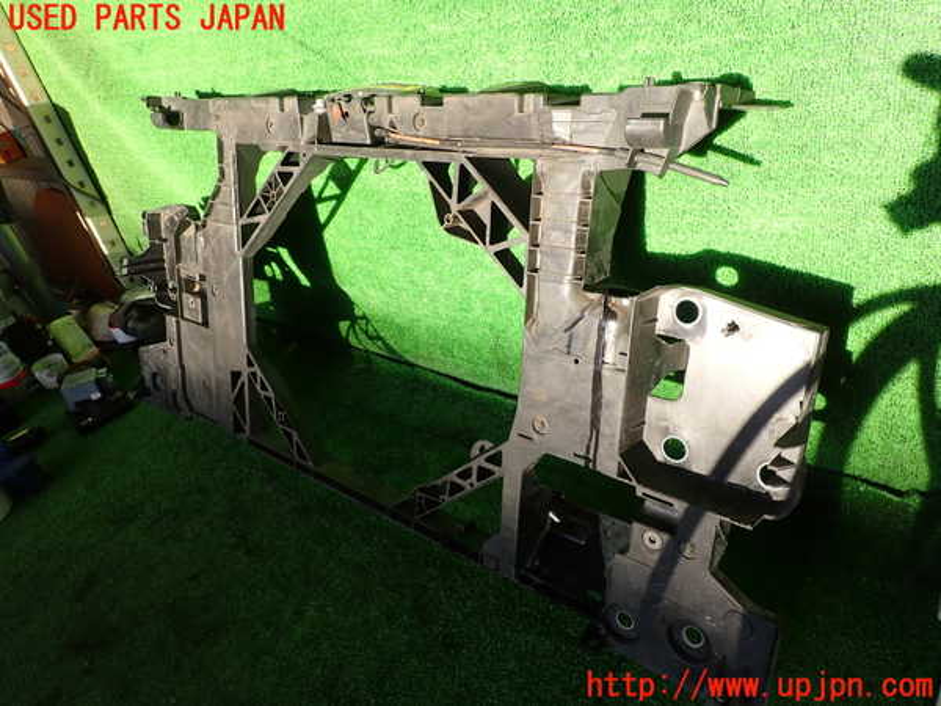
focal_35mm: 25
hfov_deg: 69.4
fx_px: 680
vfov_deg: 54.9
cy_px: 353
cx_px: 470
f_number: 2.8
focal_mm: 4.5
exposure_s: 1/250
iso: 100
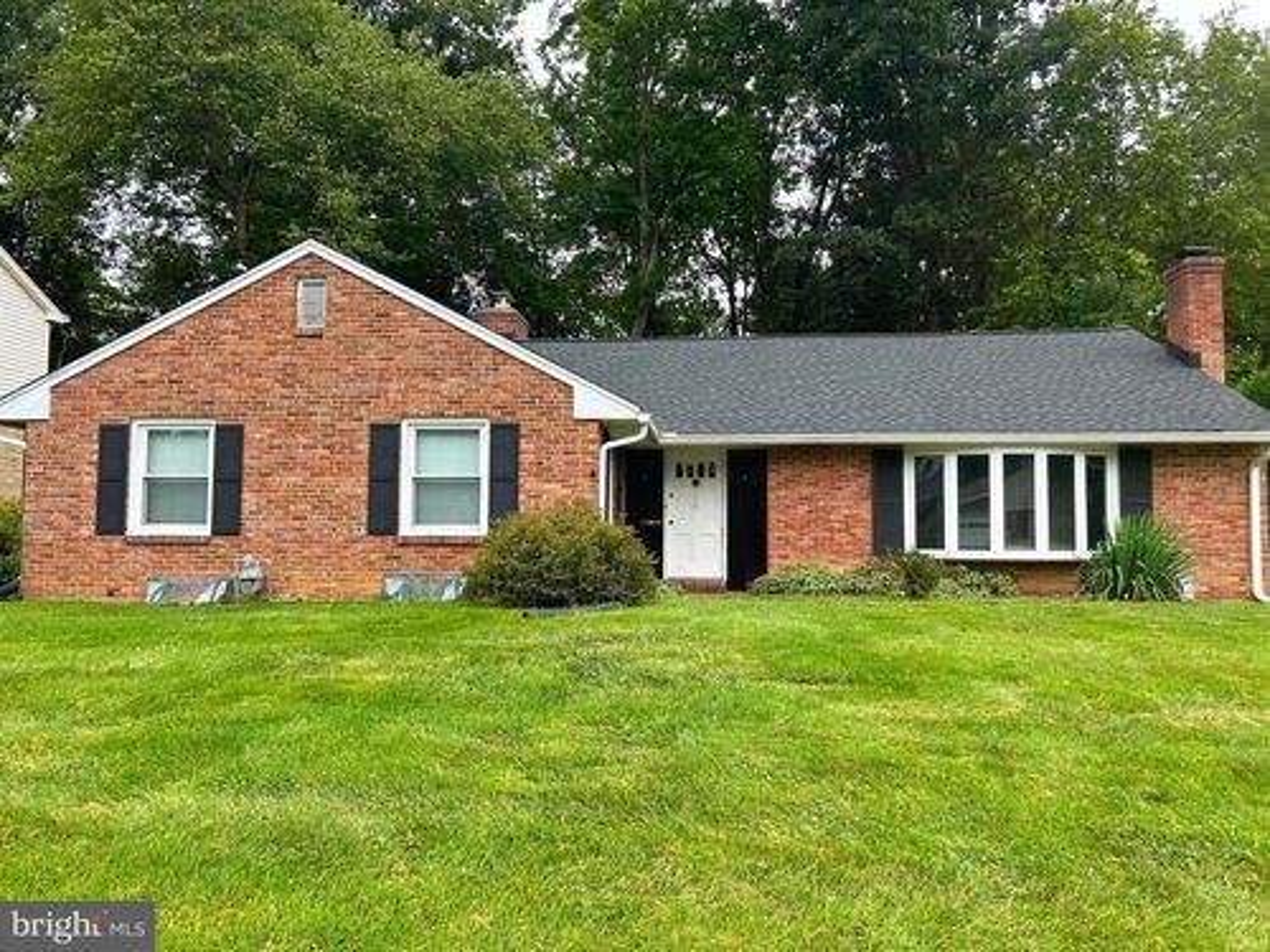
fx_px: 954
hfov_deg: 67.3
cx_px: 635
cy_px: 476
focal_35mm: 26
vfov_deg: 53.1
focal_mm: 5.7
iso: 50
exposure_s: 1/940
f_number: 1.5
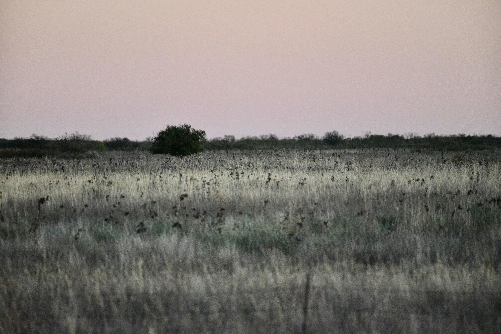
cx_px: 250
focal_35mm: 500
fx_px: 6960
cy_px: 167
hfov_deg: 4.1
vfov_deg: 2.8
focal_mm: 500
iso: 6400
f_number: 5.6
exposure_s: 1/2000
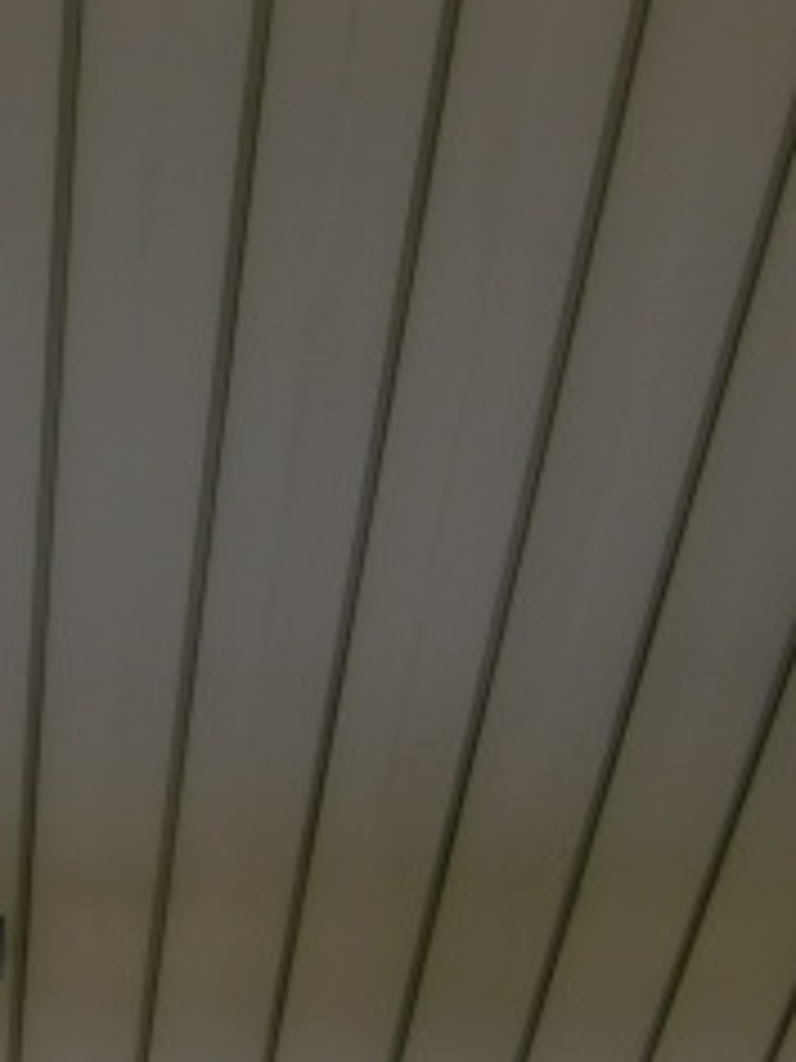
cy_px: 1071
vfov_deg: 24.4
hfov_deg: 18.7
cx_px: -67
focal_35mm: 76
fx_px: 2330
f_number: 2.6
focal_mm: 4.9
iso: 64
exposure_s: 1/60
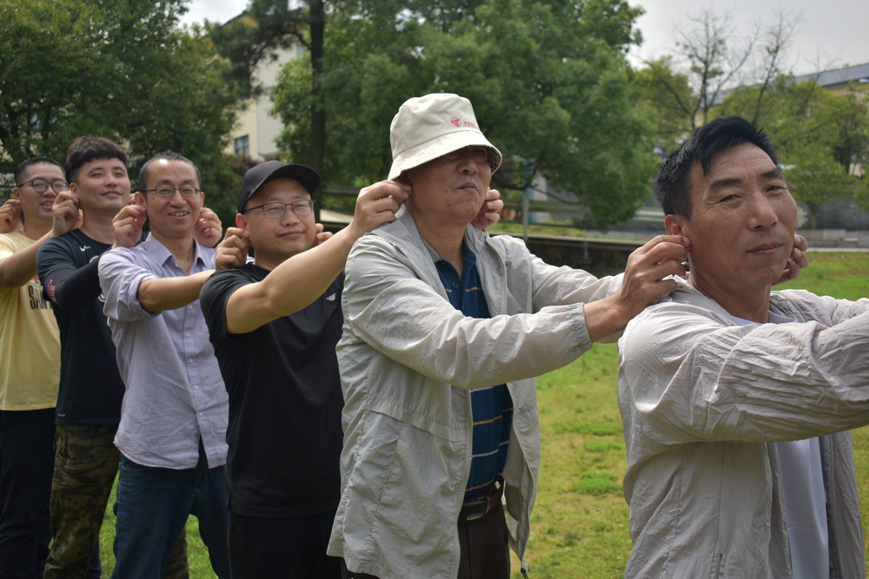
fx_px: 905
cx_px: 434
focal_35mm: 38
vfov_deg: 35.5
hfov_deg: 51.3
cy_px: 290
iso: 100
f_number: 4
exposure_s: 1/500
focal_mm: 25
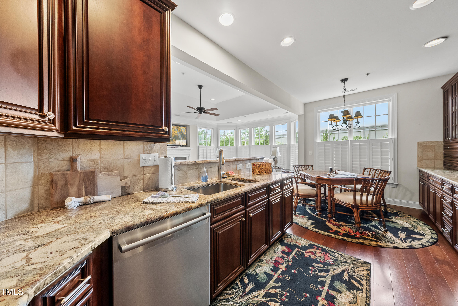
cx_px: 229
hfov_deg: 112.6
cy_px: 153
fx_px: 153
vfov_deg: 90.1
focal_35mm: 12
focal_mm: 12
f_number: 7.1
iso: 800
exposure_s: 1/8
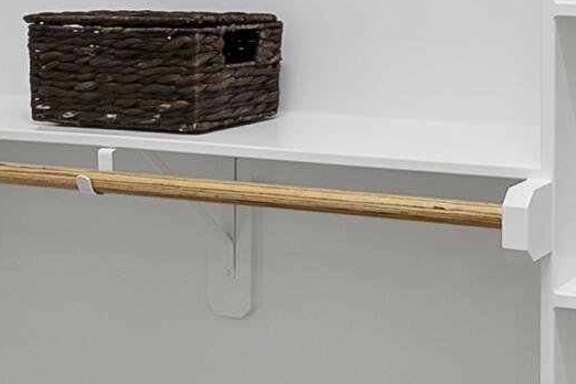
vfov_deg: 18.8
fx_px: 1104
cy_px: -58
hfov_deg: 26.5
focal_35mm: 69
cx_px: 660
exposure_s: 1/5
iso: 400
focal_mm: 12
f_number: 7.1
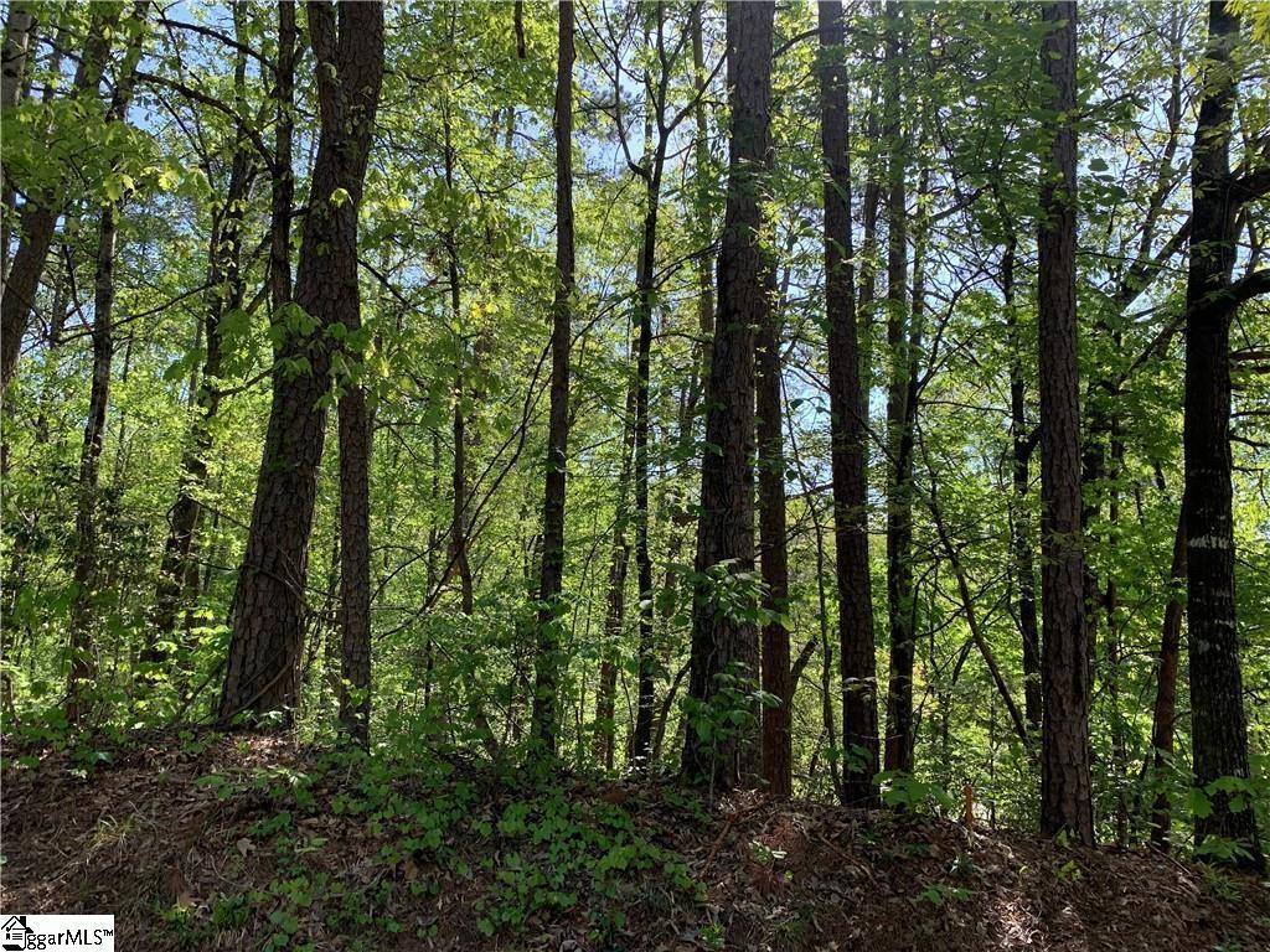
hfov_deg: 67.3
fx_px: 954
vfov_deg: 53.1
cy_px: 476
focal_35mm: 26
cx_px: 635
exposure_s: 1/497
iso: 25
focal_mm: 4.25
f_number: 1.8
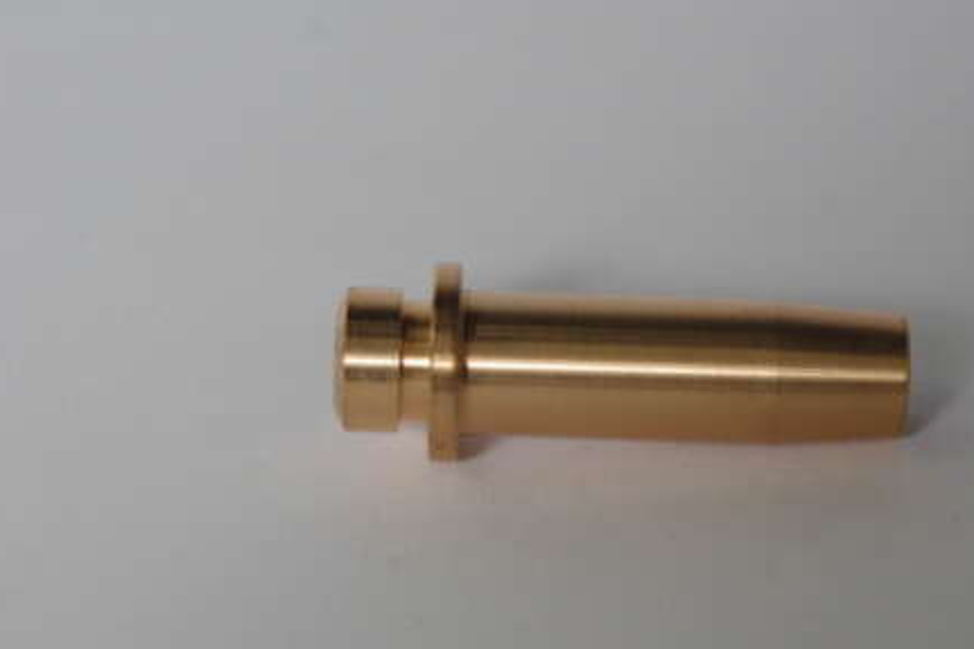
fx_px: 4516
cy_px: 378
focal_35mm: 167
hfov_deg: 12.3
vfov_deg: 8.2
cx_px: 631
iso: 800
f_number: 8
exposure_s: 1/60
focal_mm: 80
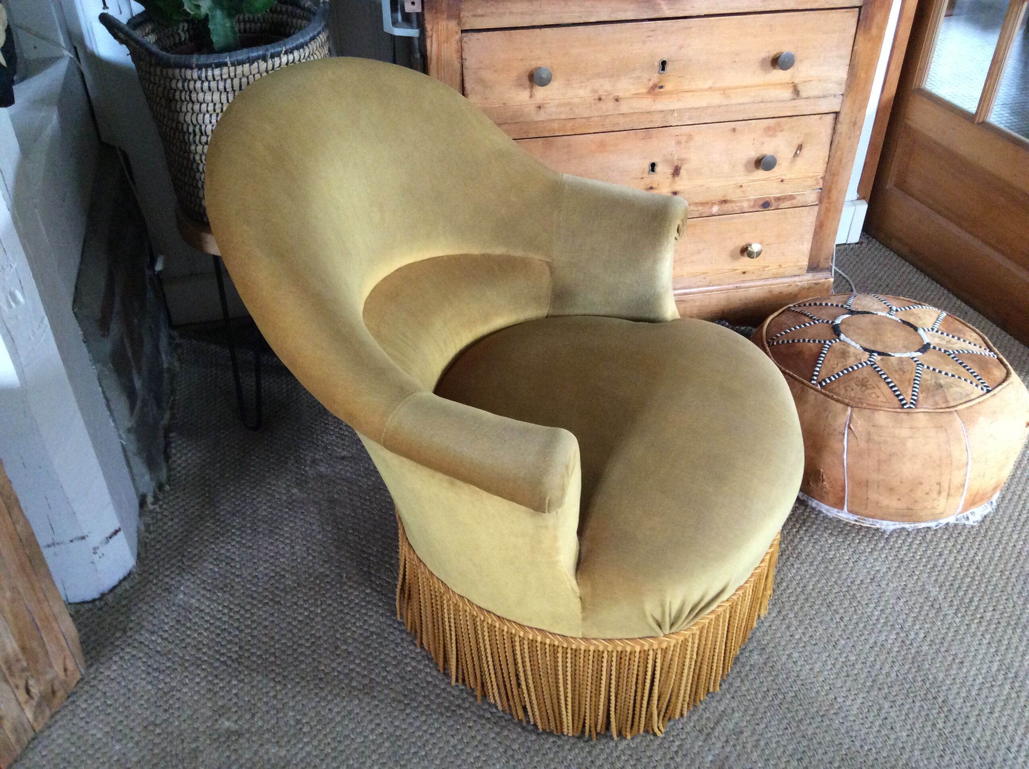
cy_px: 384
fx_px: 950
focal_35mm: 32
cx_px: 514
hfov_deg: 56.9
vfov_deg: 44.1
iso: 200
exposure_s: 1/25
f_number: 2.4
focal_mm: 3.3
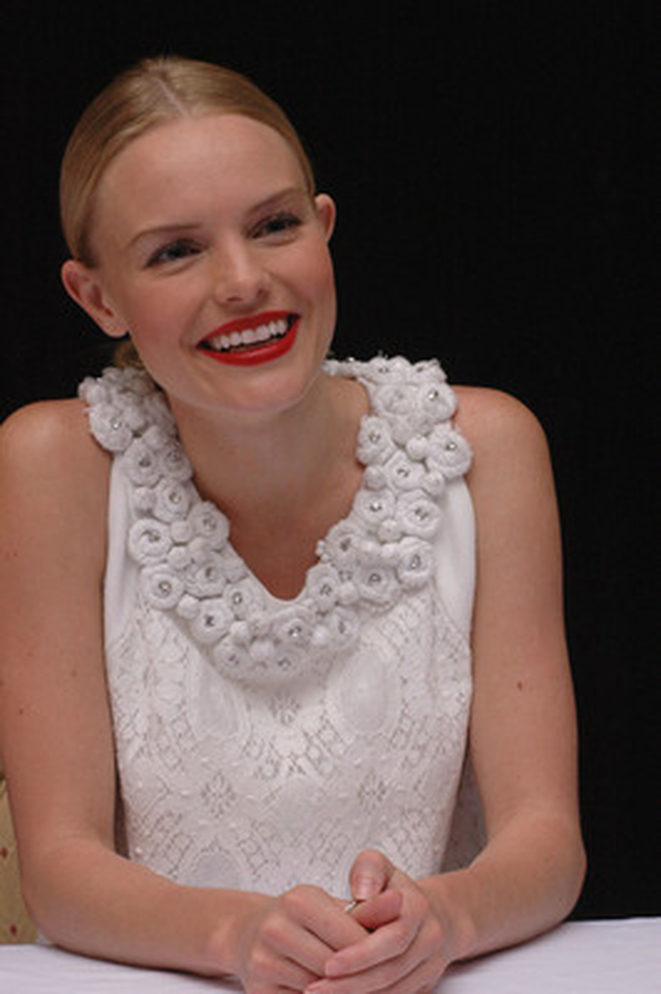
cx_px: 330
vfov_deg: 17.1
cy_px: 497
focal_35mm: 120
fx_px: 3310
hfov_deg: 11.4
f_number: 10
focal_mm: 80
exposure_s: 1/400
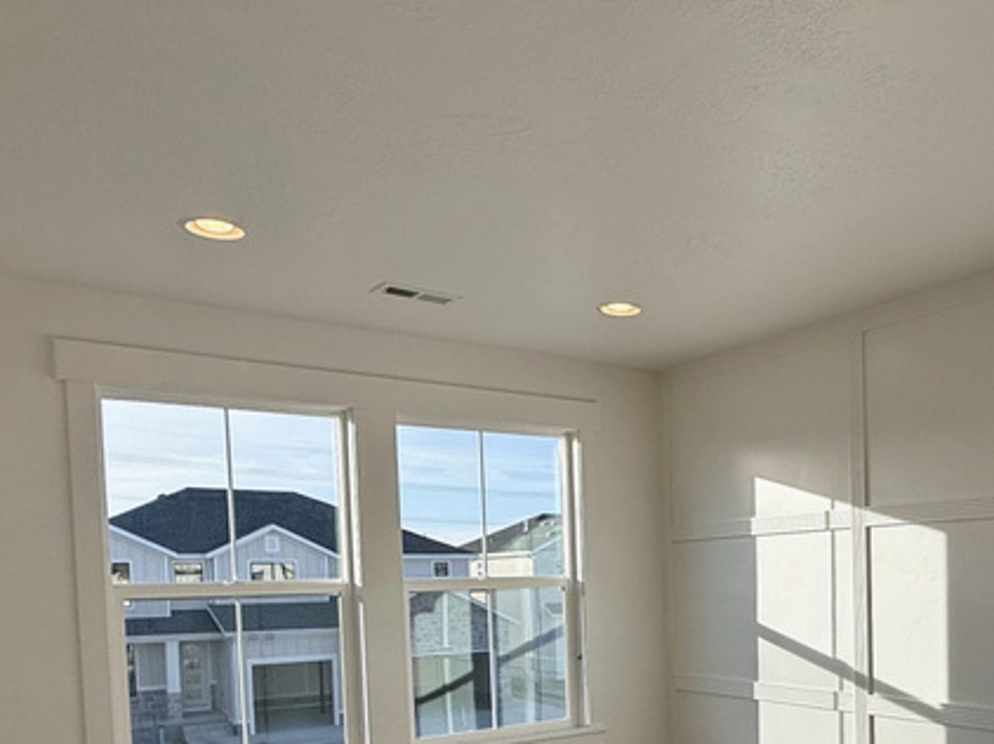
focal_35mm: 34
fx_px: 976
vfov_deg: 39.6
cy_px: 626
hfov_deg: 50.9
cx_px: 784
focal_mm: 2.22
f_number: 2.2
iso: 50
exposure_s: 1/1125
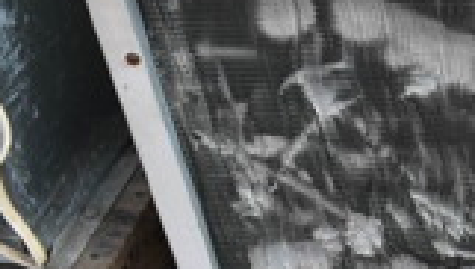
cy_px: 38
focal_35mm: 107
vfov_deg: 11.3
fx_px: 1349
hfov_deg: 17.9
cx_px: 705
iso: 100
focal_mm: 18
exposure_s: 1/80
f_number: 4.5
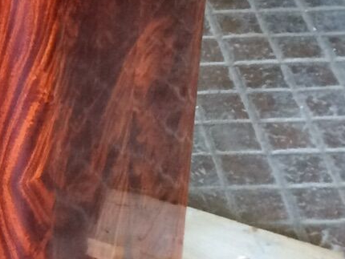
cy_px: 3
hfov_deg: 13.1
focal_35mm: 138
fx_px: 1376
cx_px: -252
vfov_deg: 10.7
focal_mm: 4.15
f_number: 2.2
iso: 200
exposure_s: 1/33
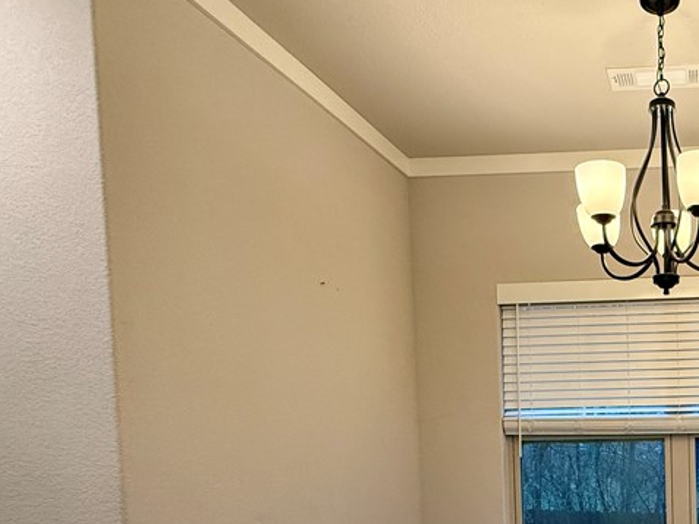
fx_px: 605
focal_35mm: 30
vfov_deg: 43.6
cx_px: 673
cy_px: 449
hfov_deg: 50.5
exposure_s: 1/120
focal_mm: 2.22
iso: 400
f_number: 2.2
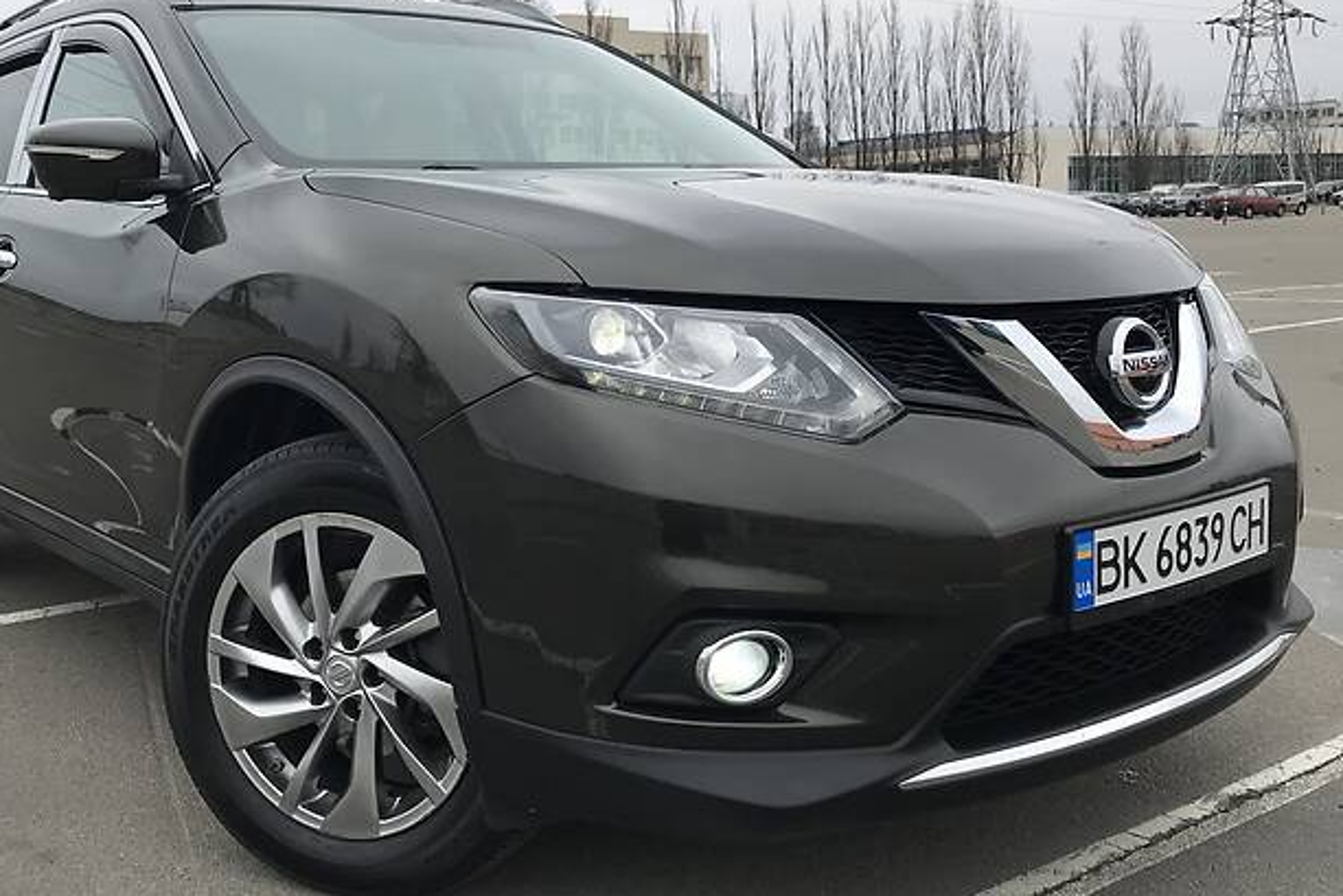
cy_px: 364
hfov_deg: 50.4
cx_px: 541
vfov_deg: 35.0
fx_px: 1418
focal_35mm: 38
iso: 20
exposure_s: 1/1114
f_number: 1.8
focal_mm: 4
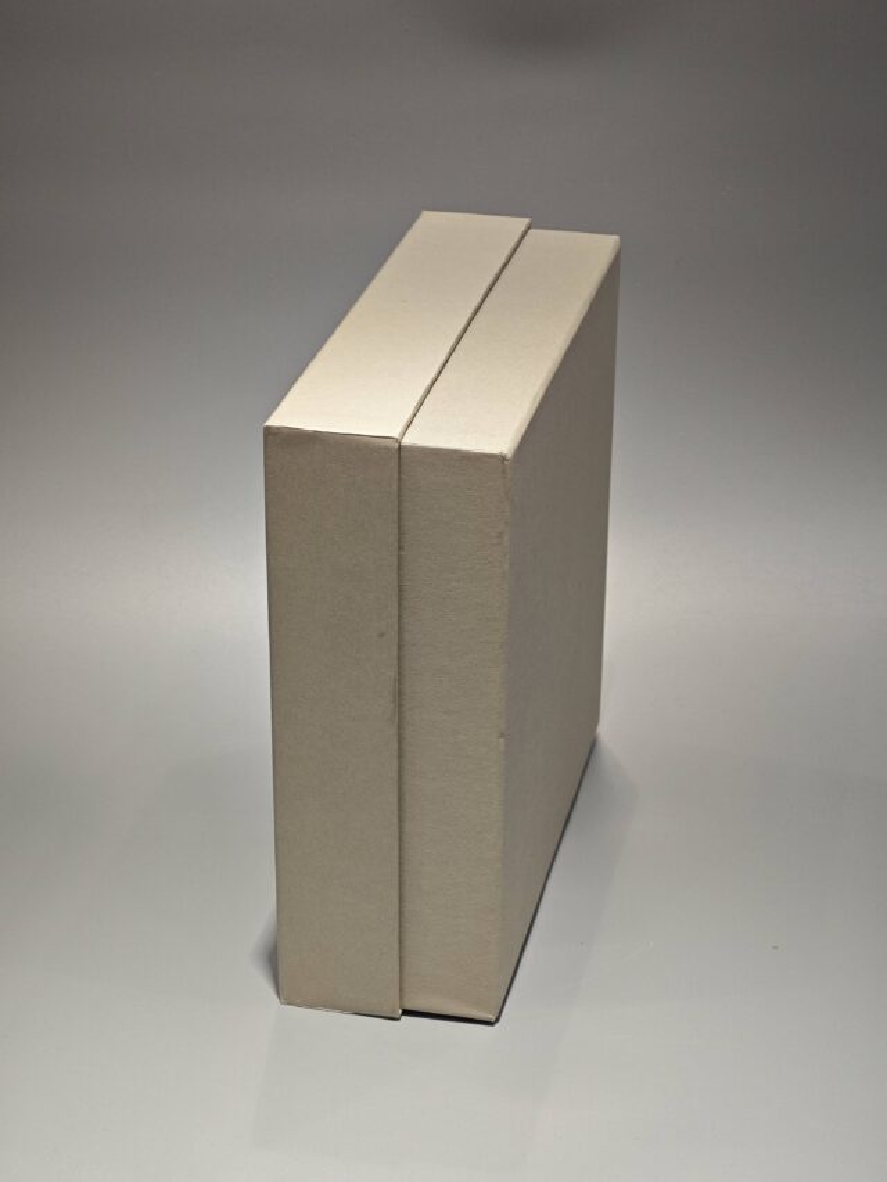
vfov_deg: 26.0
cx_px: 444
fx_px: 2562
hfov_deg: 19.6
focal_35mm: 75
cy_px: 591
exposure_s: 1/100
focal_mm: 10.1
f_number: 2
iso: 125
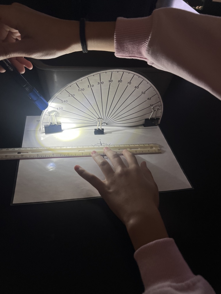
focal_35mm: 26
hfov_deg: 53.1
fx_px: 221
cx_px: 110
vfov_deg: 67.3
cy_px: 147
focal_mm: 5.7
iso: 80
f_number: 1.5
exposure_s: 1/120
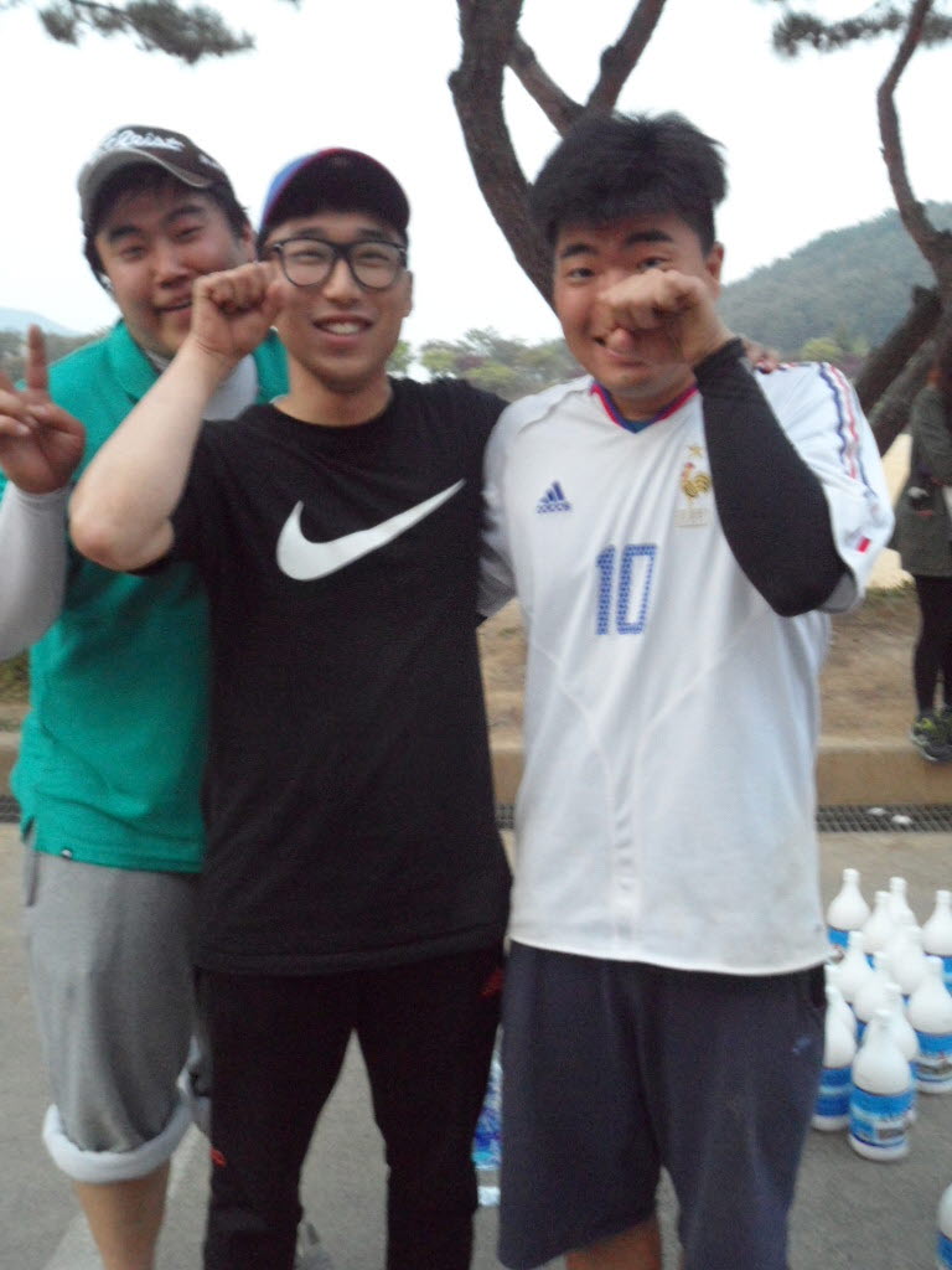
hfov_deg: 39.7
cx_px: 476
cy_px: 635
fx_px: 1320
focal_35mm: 36
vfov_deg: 51.4
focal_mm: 6.6
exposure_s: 1/15
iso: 480
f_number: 3.8
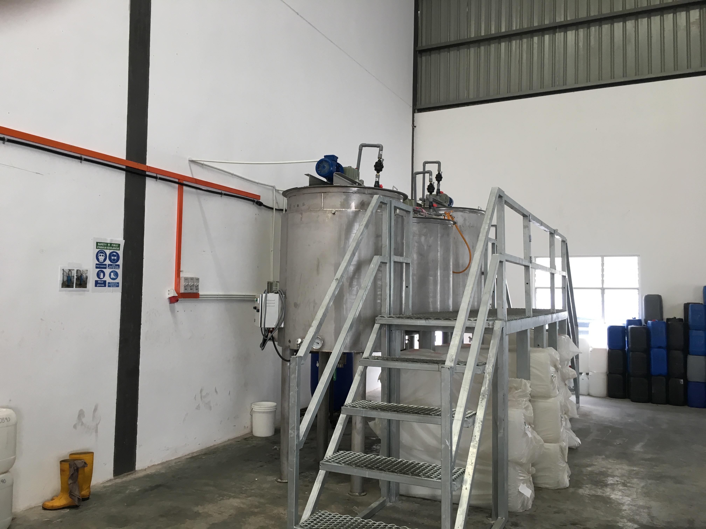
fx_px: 591
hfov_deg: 61.7
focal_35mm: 29
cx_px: 353
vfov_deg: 48.2
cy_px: 264
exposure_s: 1/33
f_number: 2.2
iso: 40
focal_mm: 4.15
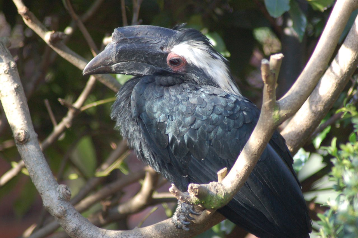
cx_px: 179
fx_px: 2311
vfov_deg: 5.9
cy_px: 119
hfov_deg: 8.9
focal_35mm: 232
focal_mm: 155
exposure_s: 1/200
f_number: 4.8
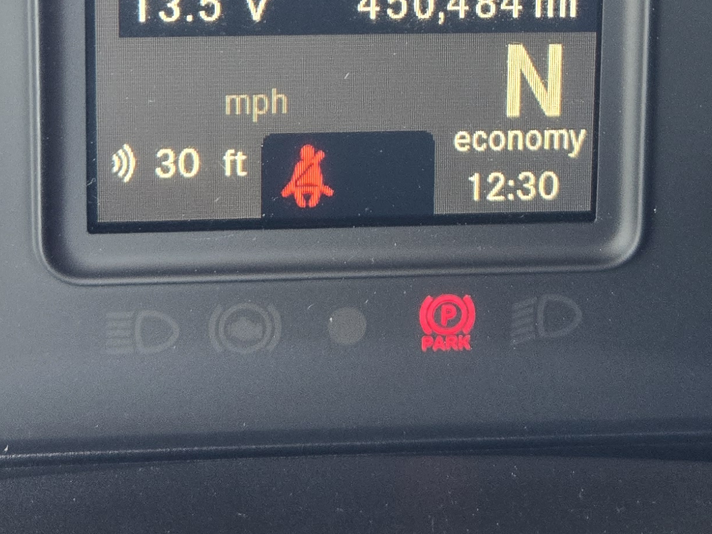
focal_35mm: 75
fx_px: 1542
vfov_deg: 18.8
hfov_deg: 26.0
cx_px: 358
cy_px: -73
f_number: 1.8
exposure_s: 1/120
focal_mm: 5.4
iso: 320
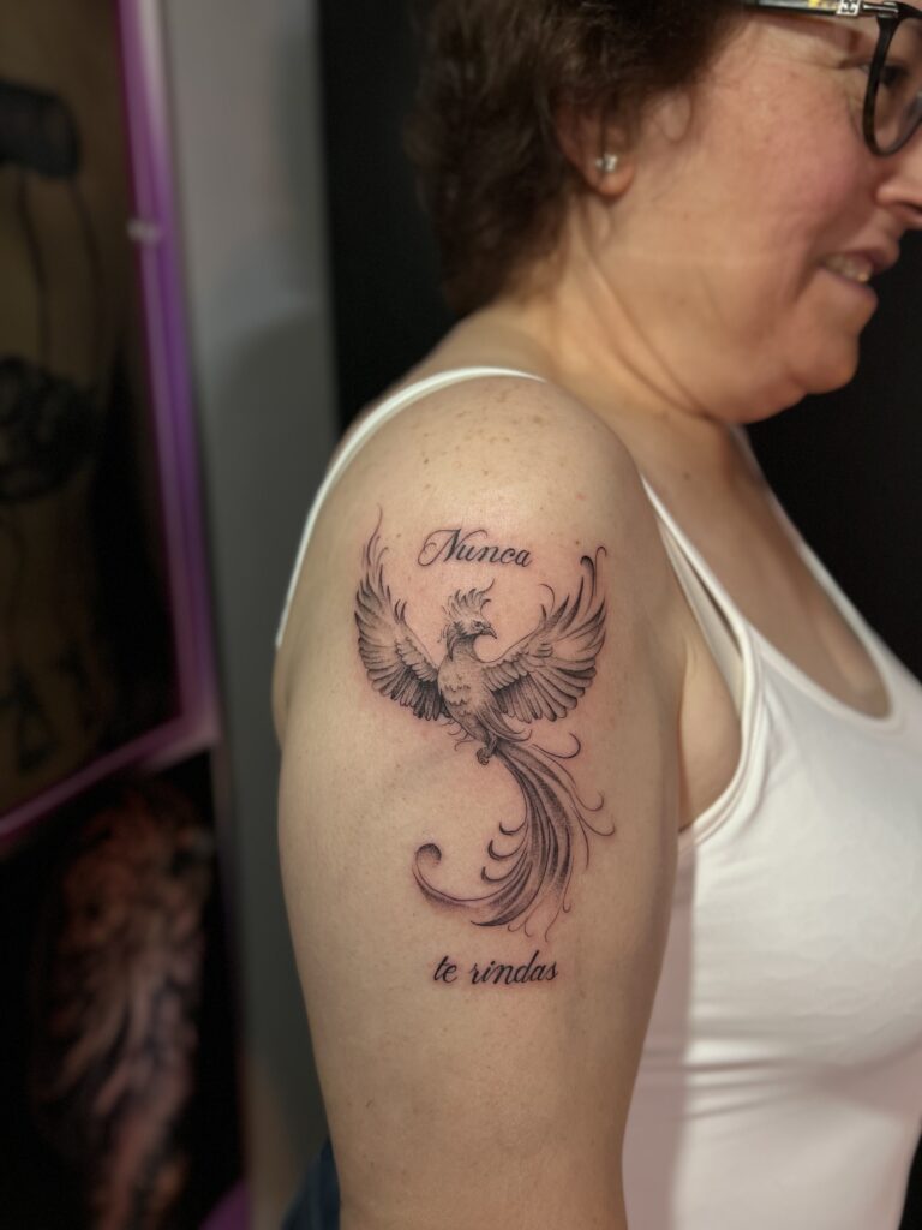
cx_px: 461
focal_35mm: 26
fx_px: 923
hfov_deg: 53.1
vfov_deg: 67.3
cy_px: 615
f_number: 1.5
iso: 100
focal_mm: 5.7
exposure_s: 1/50
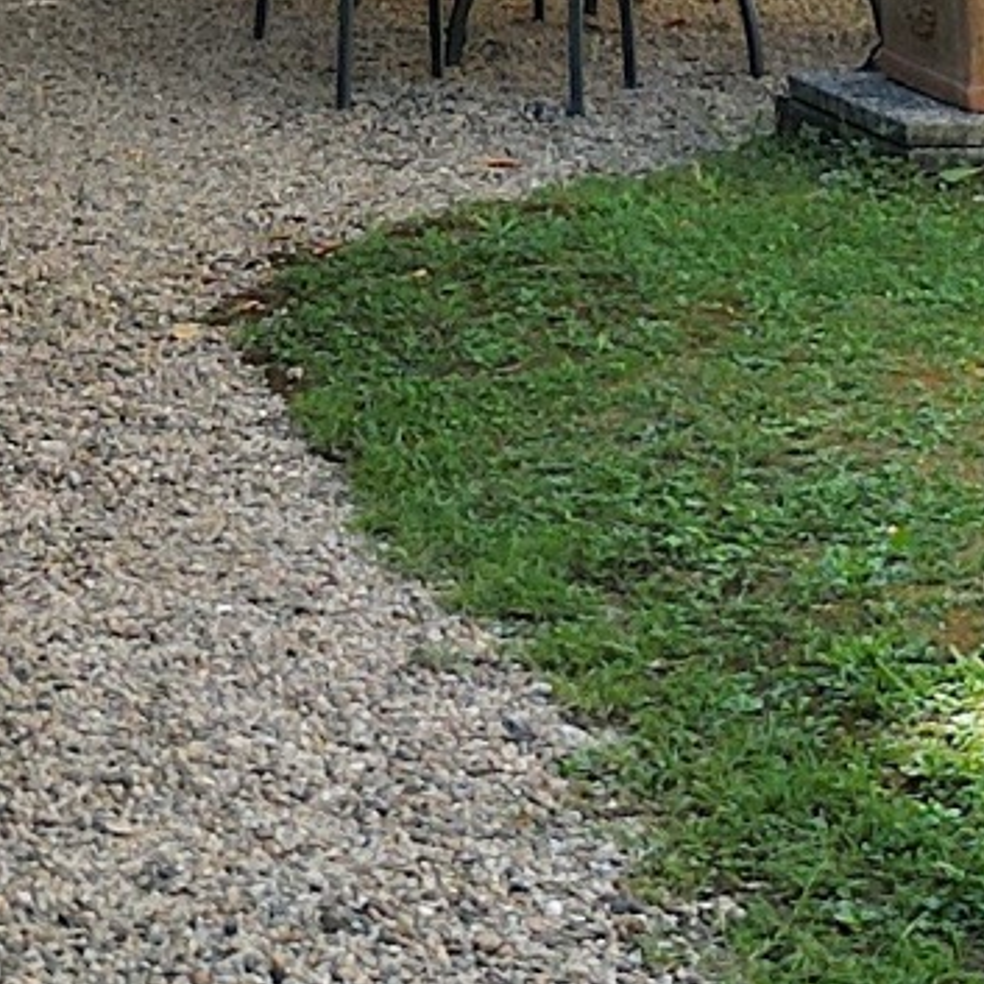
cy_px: -510
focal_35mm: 154
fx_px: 4953
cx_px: -530
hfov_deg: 10.9
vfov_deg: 10.9
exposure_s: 1/250
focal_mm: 6.72
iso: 100
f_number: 1.7
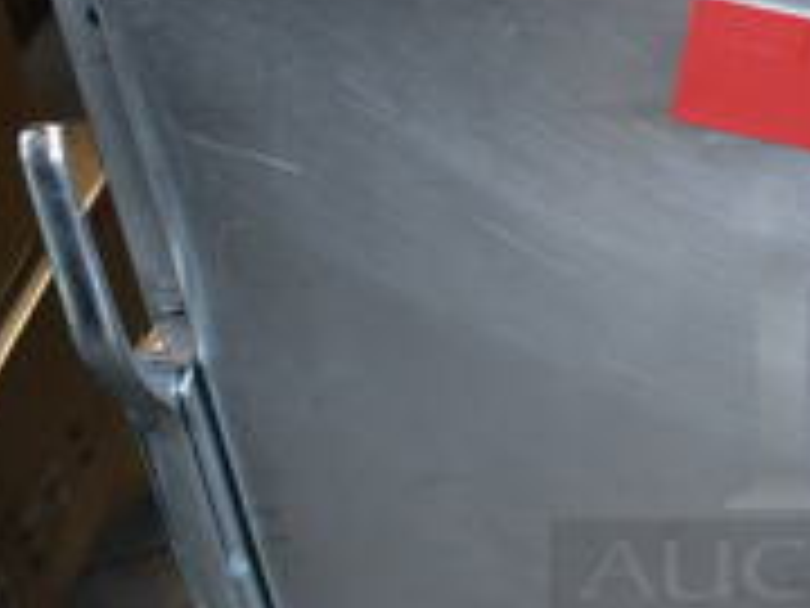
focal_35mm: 88
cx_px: 1053
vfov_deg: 16.8
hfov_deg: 20.4
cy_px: 378
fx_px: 2059
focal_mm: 18
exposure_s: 1/30
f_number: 3.5
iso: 250
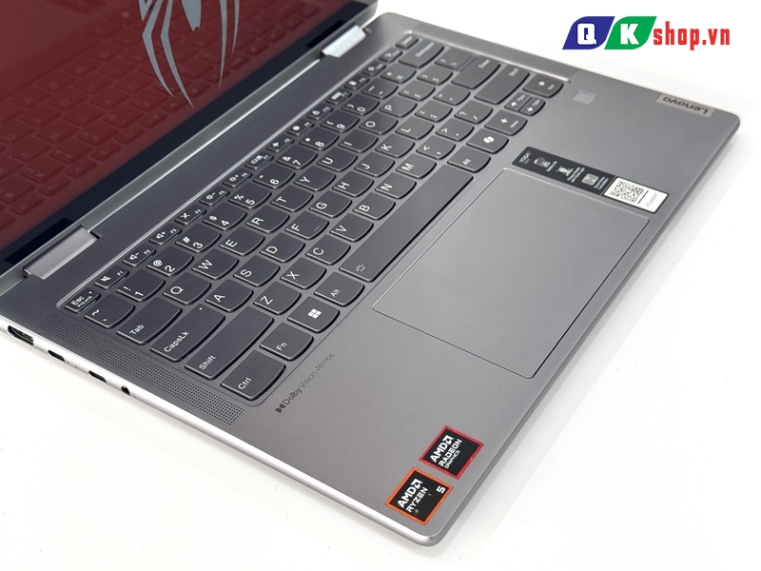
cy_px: 286
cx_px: 380
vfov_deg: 30.3
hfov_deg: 39.7
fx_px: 1055
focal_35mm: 48
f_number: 1.78
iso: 80
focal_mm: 6.76
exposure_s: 1/121
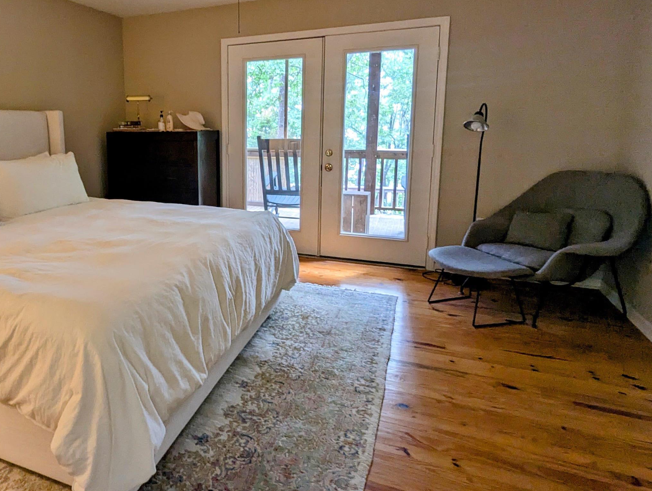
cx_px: 198
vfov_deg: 56.4
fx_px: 453
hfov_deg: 68.7
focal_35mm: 24
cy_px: 193
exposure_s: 1/40
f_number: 2.2
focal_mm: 2.35
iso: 129
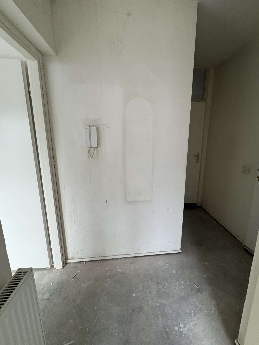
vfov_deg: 94.5
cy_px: 173
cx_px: 144
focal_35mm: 16
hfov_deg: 77.8
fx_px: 160
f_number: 2.2
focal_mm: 2.22
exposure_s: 1/60
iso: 320
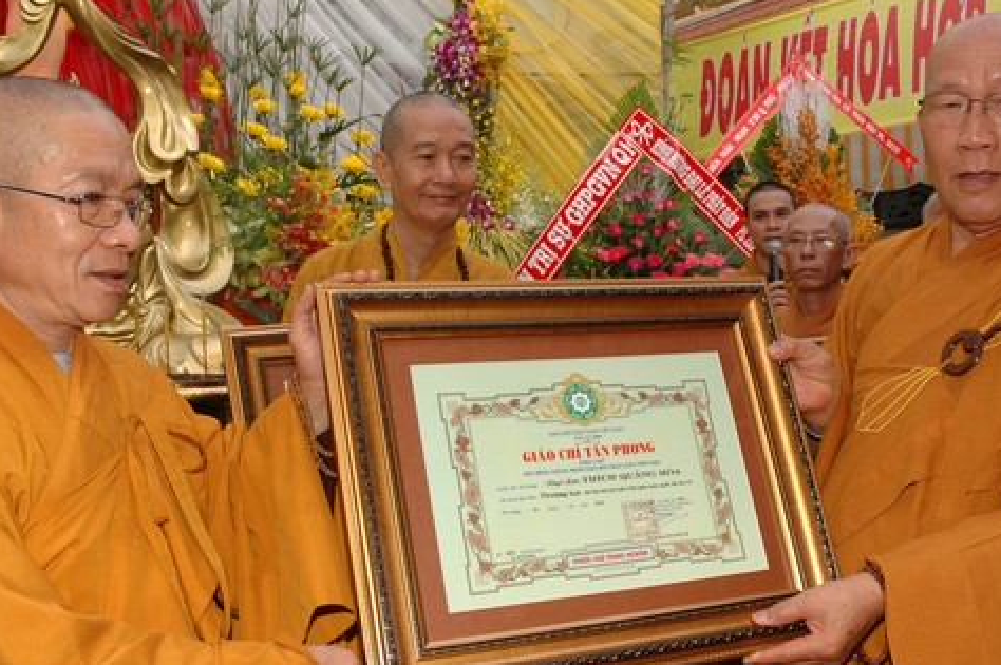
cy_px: 355
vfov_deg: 30.4
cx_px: 511
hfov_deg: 44.5
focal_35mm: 44
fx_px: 1222
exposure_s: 1/160
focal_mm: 22
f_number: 6.3
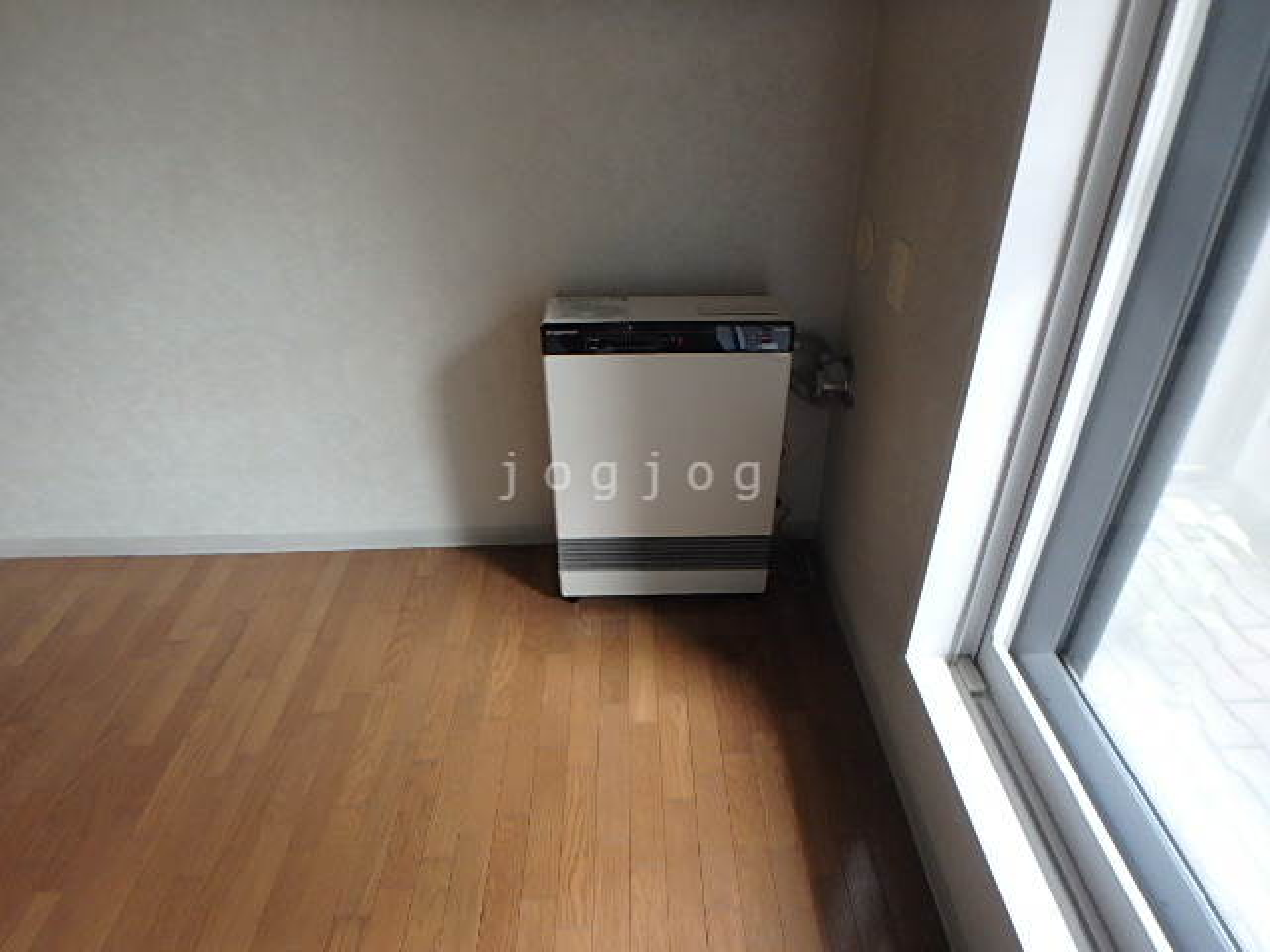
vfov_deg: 63.4
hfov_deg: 79.0
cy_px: 476
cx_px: 635
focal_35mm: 21
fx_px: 770
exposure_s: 1/30
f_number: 3.5
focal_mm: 3.7
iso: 400
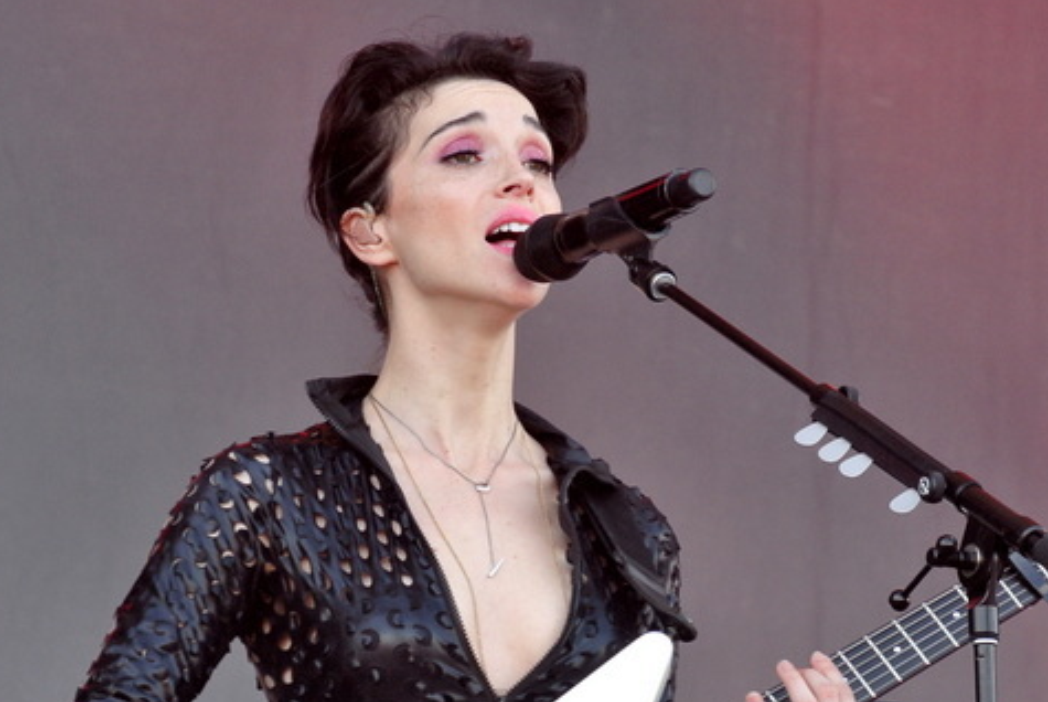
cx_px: 613
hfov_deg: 4.9
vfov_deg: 3.3
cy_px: 642
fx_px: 12271
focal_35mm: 421
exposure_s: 1/60
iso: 125
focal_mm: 74.3
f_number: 4.8
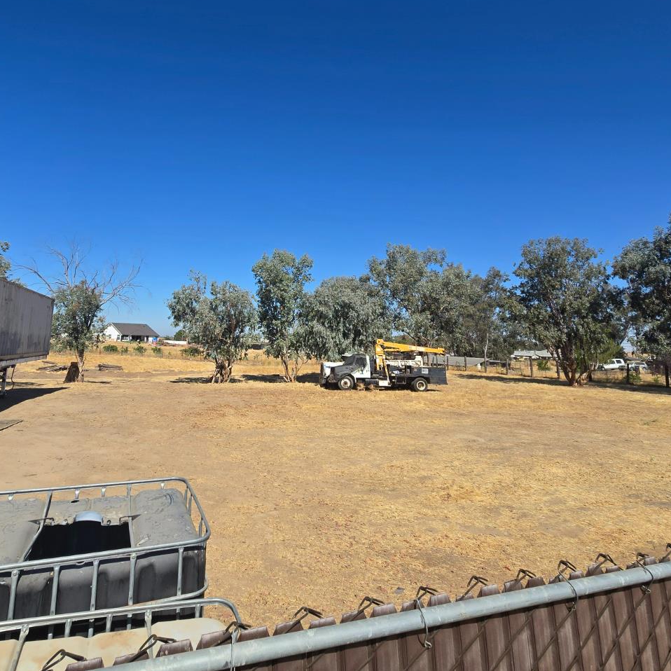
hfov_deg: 80.2
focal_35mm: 18
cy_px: 283
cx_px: 284
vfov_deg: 80.1
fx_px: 395
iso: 50
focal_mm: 2.2
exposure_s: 1/2961
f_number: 2.2
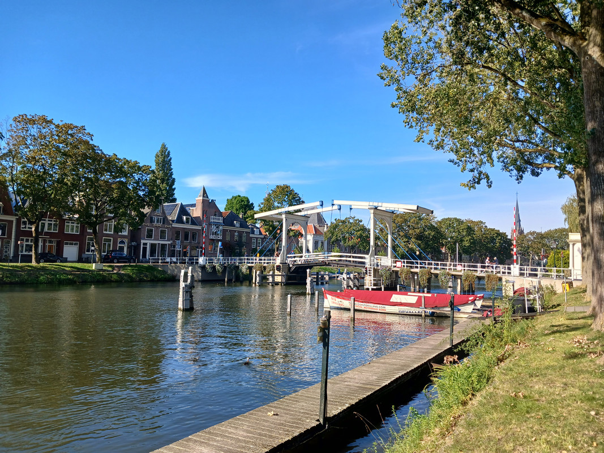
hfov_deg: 65.3
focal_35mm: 27
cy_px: 226
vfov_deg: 51.3
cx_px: 302
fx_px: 471
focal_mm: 4
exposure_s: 1/421
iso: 20
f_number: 1.8
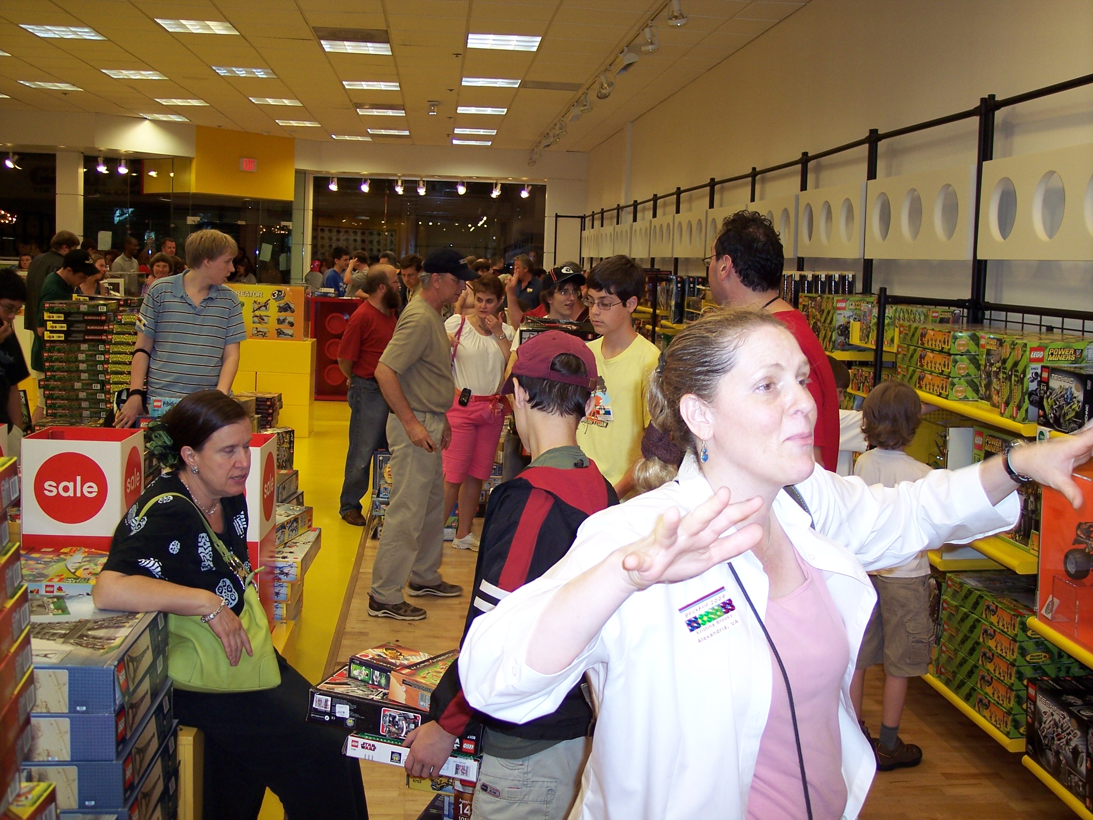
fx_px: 1231
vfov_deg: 36.8
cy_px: 410
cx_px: 546
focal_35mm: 39
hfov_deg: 47.9
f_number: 2.8
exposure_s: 1/60
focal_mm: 8
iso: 100
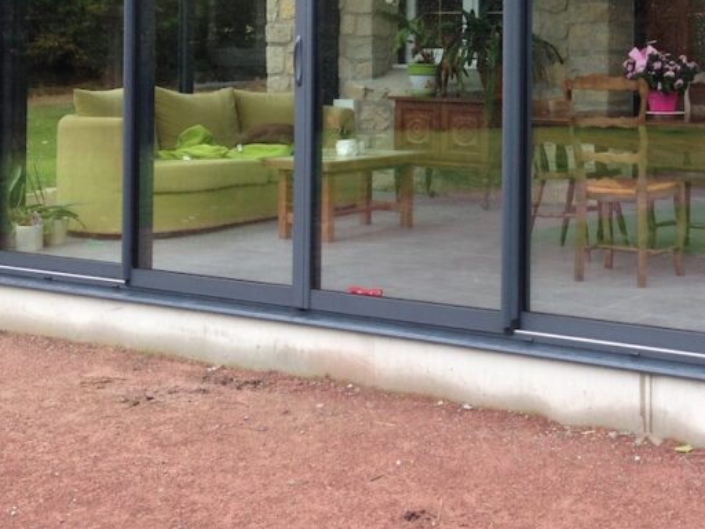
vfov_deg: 21.8
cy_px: 56
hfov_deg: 28.5
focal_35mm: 66
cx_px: 596
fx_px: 1344
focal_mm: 4.12
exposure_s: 1/120
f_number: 2.4
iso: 64
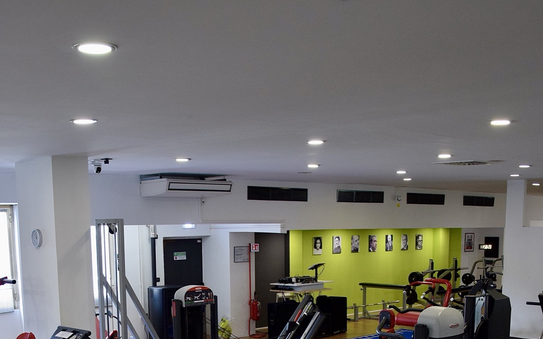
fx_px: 621
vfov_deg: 28.0
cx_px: 273
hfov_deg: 47.2
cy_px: 367
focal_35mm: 42
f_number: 3.5
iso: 800
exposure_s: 1/60
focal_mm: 18
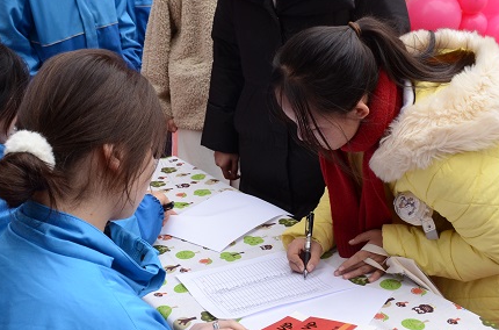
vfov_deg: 23.2
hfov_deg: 34.6
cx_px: 251
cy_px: 155
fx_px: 802
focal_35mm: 58
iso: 1000
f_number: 6.3
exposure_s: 1/160
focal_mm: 26
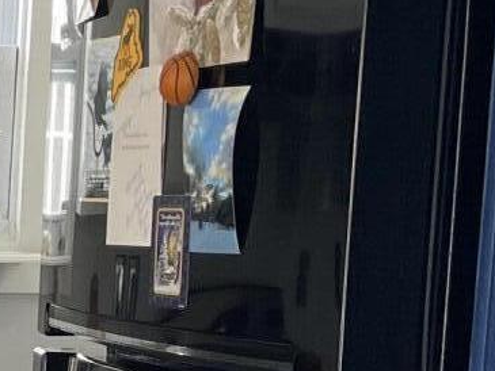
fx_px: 1960
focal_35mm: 137
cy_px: 447
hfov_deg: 11.8
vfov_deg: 10.6
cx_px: -675
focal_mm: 5.1
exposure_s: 1/121
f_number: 1.6
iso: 125
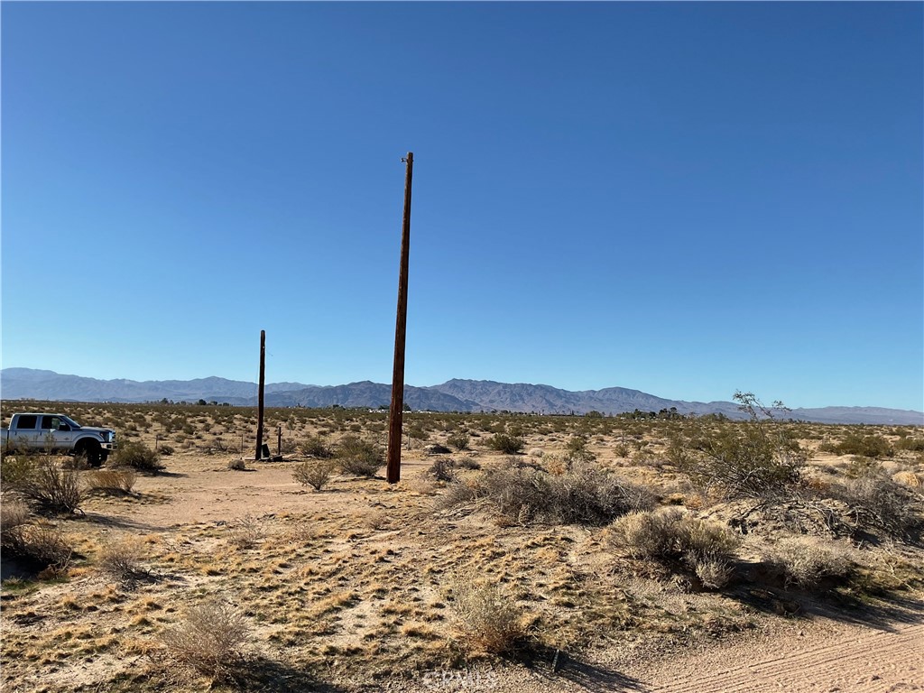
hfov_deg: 61.7
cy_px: 346
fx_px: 774
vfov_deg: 48.2
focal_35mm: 29
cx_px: 462
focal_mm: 3
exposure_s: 1/2667
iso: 16
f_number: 1.8
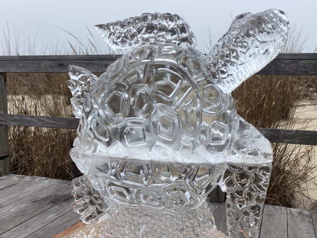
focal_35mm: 36
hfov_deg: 51.3
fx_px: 330
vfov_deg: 39.4
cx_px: 173
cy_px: 148
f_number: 1.8
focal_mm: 4.25
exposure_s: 1/606
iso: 32
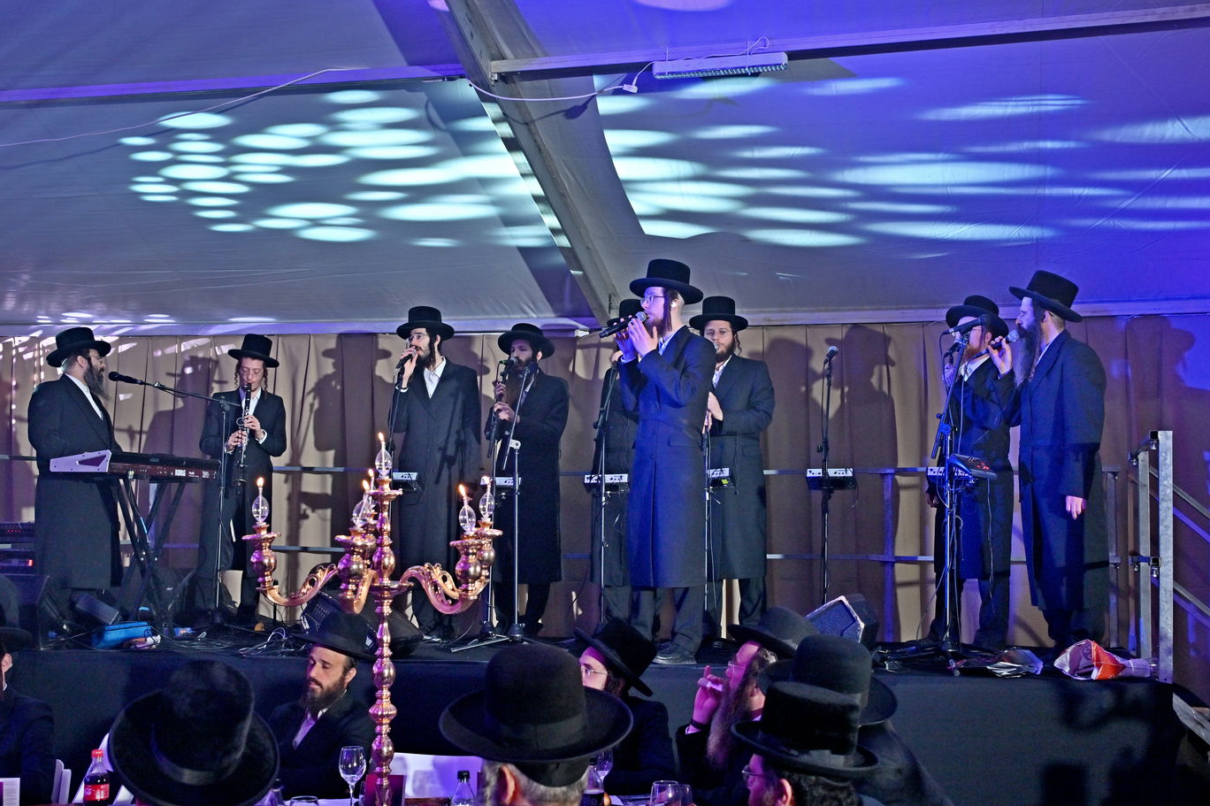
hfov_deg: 44.5
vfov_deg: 30.5
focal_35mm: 44
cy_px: 407
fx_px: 1478
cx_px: 611
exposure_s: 1/100
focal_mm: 29
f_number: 4
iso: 250
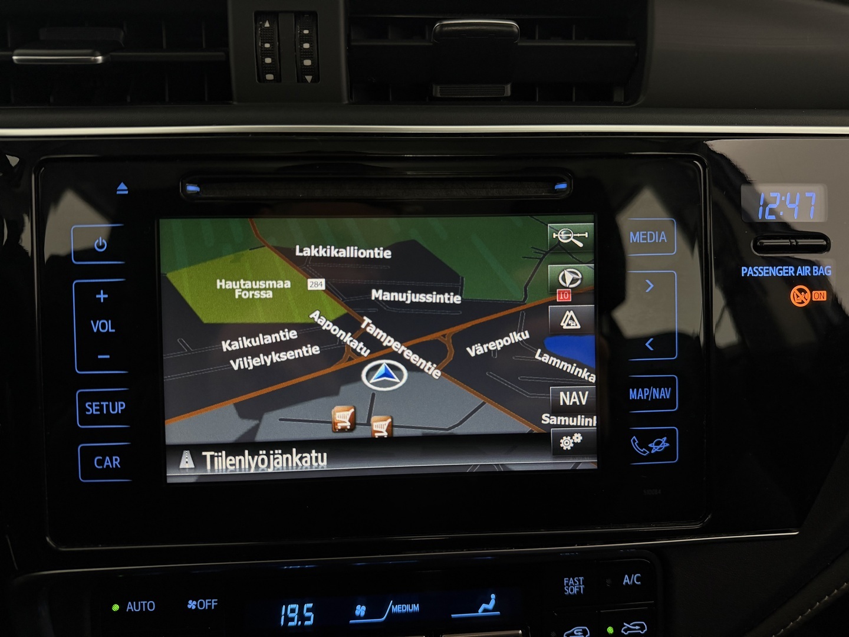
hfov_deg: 71.6
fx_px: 589
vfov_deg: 56.8
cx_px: 424
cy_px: 318
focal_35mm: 24
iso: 250
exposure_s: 1/50
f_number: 1.78
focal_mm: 6.76
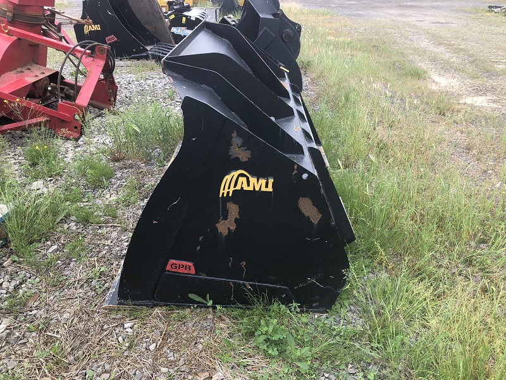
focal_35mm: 28
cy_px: 190
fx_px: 409
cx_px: 253
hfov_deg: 63.4
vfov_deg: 49.7
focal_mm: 3.99
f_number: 1.8
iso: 20
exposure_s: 1/268
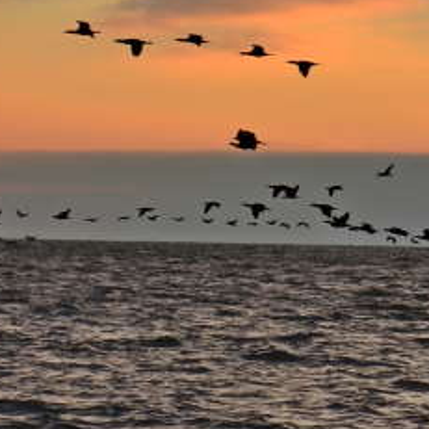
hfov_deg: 7.4
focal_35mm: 231
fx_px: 3242
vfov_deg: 7.5
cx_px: 730
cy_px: -31
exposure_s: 1/320
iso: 100
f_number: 6.3
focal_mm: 35
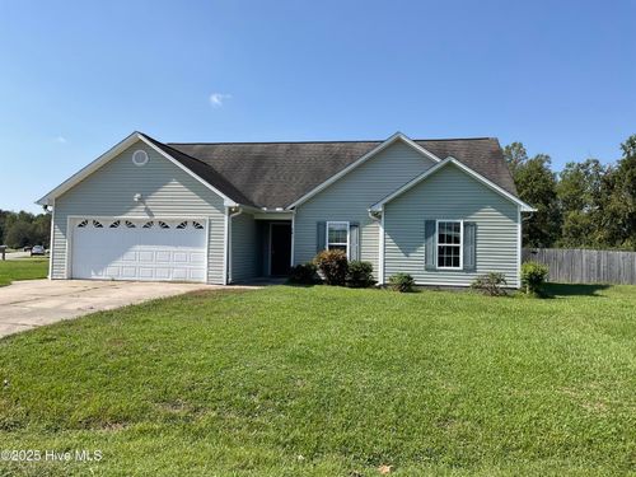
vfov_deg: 48.2
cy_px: 238
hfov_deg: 61.7
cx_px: 318
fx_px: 533
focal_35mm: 29
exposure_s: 1/1730
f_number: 1.8
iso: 16
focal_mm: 3
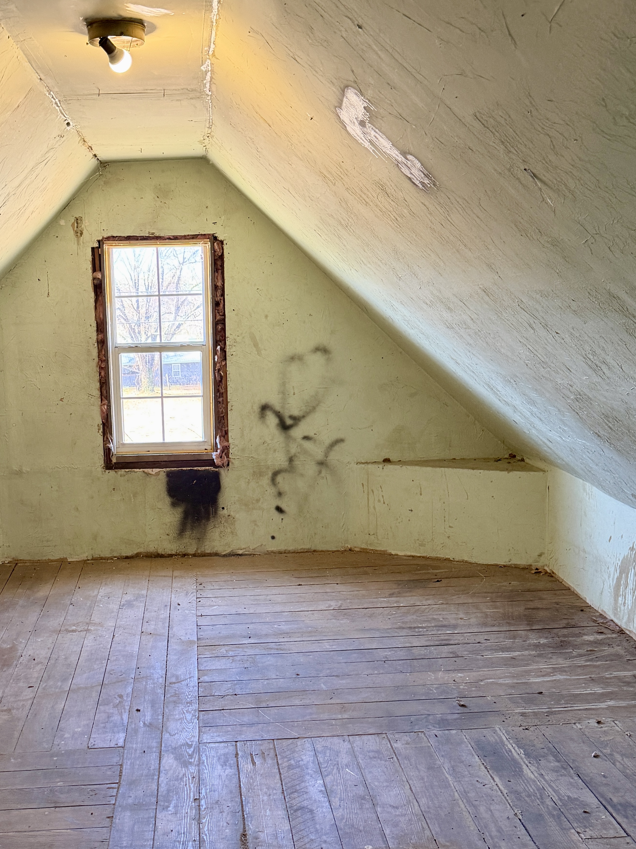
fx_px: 955
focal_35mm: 39
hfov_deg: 36.4
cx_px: 202
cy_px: 469
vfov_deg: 47.8
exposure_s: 1/60
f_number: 1.78
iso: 250
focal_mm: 6.76
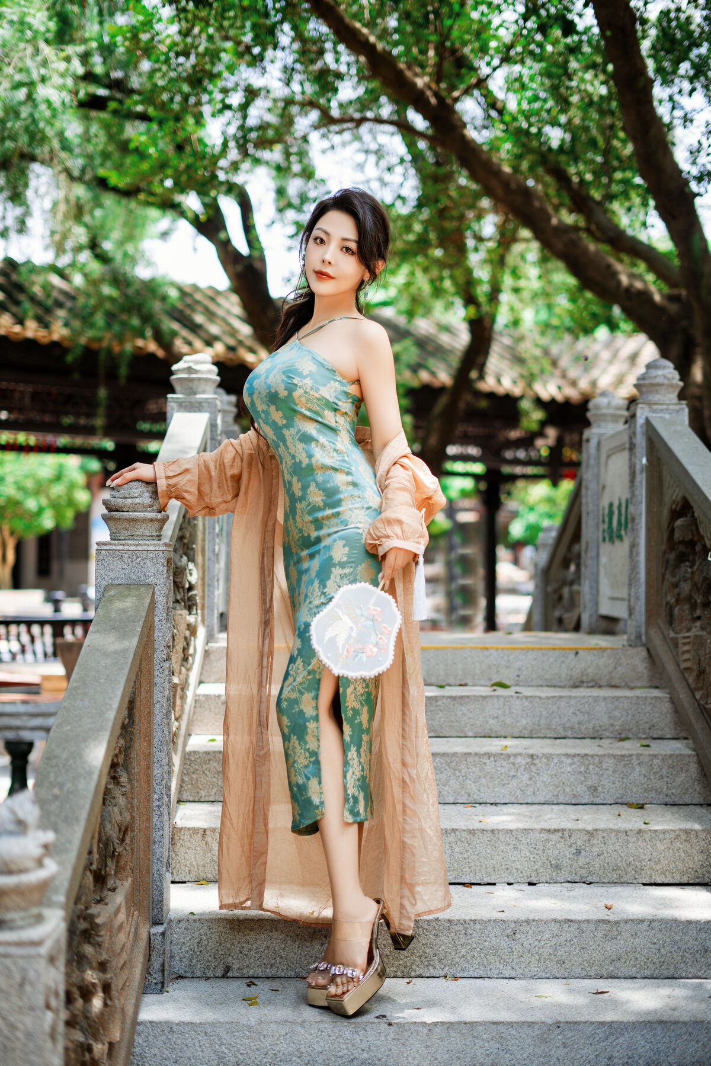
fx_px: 1481
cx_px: 356
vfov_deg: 39.6
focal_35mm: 50
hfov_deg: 27.0
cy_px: 533
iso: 100
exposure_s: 1/320
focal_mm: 50
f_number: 2
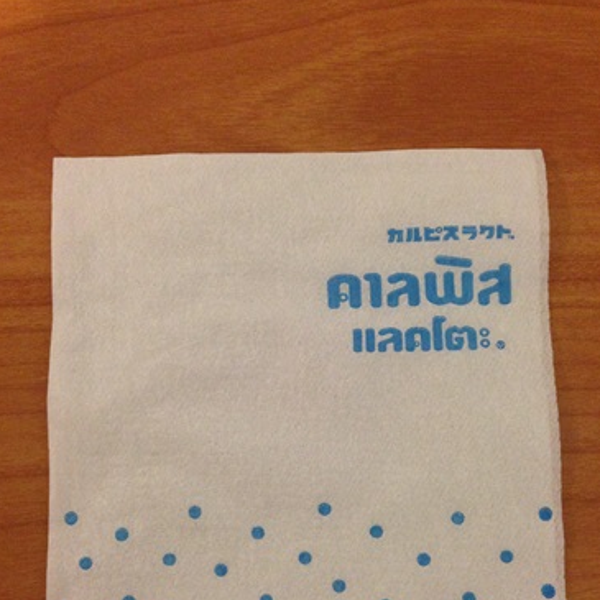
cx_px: 302
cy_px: 395
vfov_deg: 41.4
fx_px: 784
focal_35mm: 40
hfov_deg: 41.9
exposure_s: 1/20
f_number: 2.4
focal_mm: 4.12
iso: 320
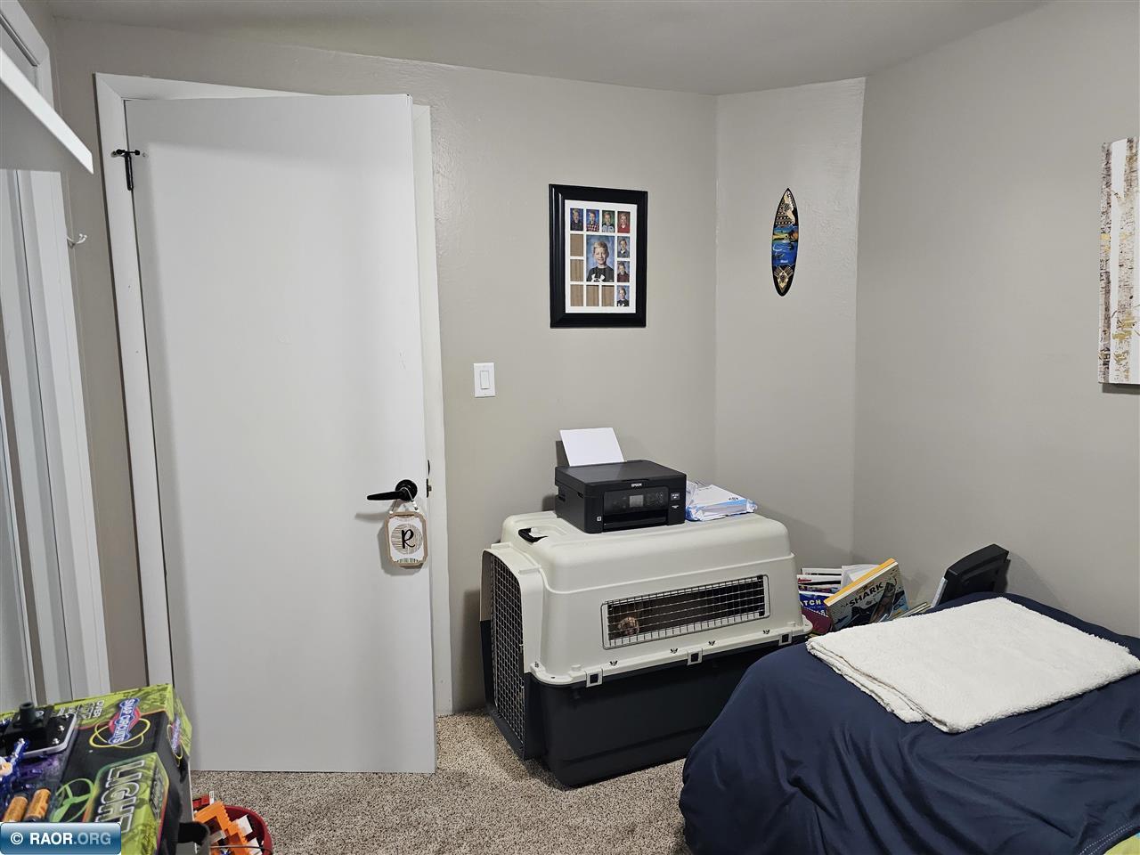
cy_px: 428
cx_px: 570
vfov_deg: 58.9
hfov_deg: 73.9
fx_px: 757
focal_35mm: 23
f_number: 1.7
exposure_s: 1/120
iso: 1000
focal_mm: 6.3
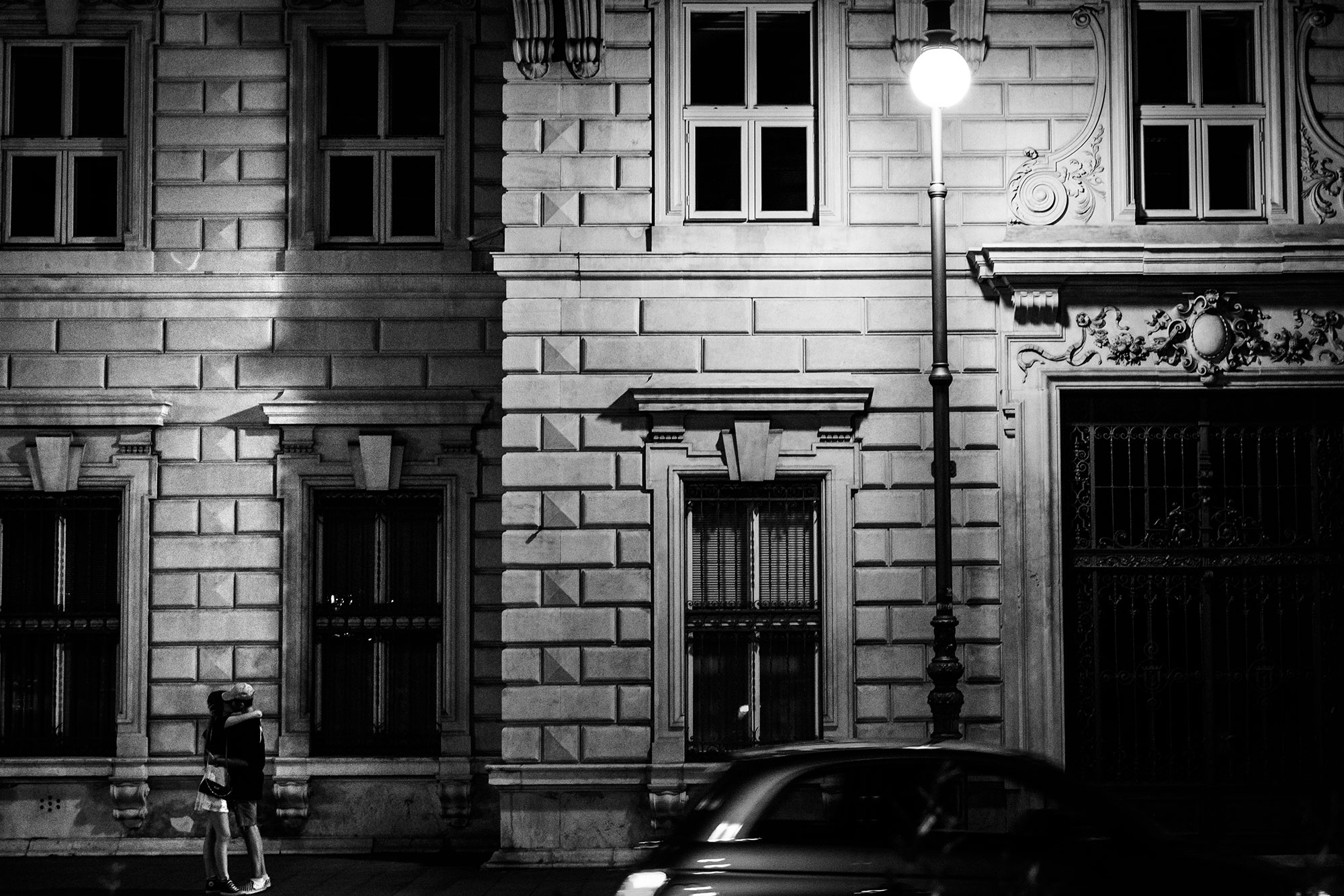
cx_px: 672
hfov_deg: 39.6
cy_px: 448
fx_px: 1866
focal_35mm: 50
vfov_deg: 27.0
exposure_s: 1/50
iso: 3200
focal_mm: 50
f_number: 5.6
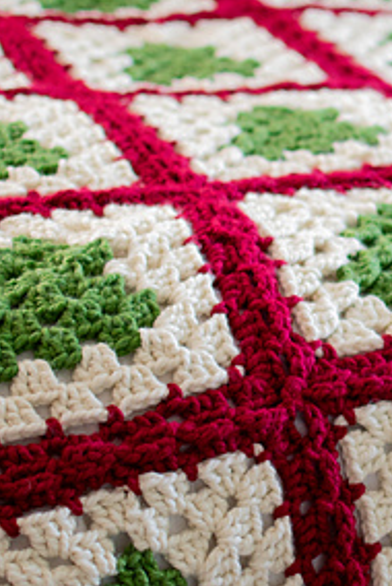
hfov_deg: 11.5
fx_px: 1925
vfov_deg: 17.3
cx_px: 397
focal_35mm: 118
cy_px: 363
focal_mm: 35
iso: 400
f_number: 1.8
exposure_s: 1/40
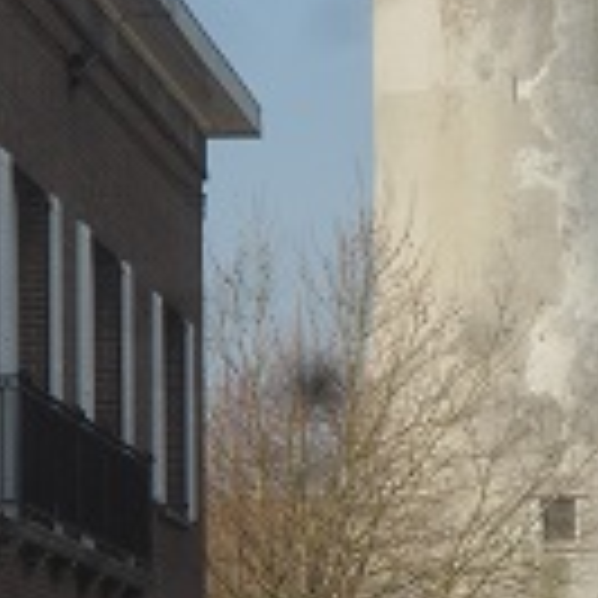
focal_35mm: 242
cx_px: 535
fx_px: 4730
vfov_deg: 7.2
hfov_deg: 7.2
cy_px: 418
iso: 80
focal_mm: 18.8
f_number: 5.9
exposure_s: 1/320
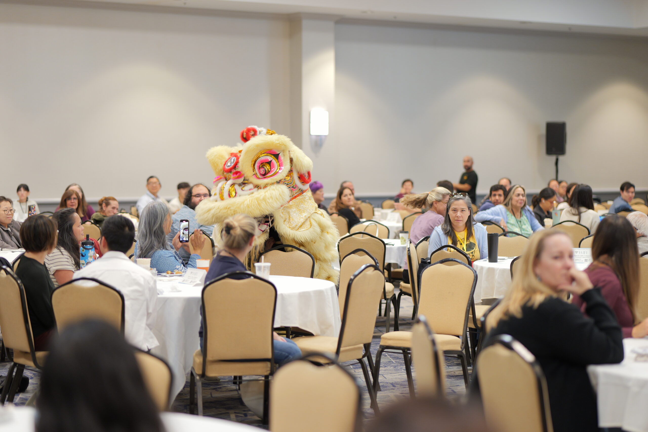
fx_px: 1530
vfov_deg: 16.1
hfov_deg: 23.9
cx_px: 324
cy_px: 216
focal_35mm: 85
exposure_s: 1/125
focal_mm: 85
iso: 1250
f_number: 2
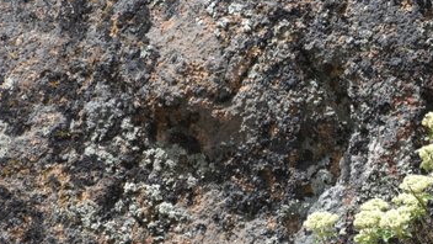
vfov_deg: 1.1
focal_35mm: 1142
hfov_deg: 1.9
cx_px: 417
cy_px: 253
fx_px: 13112
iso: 140
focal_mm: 300
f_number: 5.6
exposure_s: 1/640
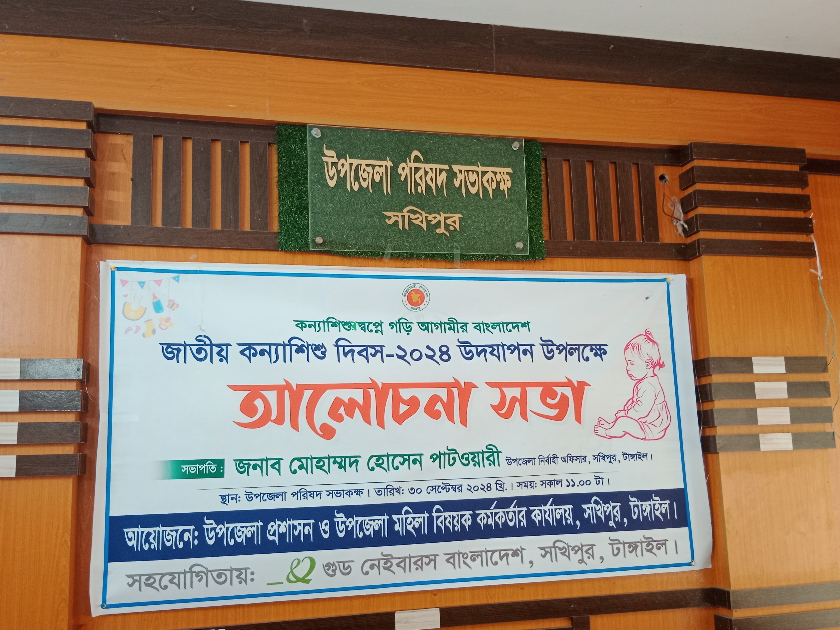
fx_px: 752
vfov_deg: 45.4
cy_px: 349
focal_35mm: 31
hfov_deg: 58.4
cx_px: 417
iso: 1253
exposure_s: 1/33.3
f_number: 1.8
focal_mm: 3.96
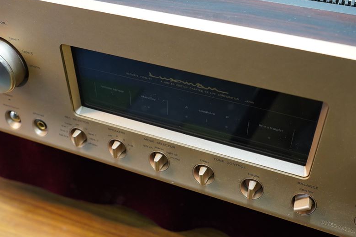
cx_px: 176
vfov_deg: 32.6
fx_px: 405
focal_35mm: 41
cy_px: 116
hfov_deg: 47.4
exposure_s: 1/200
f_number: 4.5
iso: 3200
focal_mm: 27
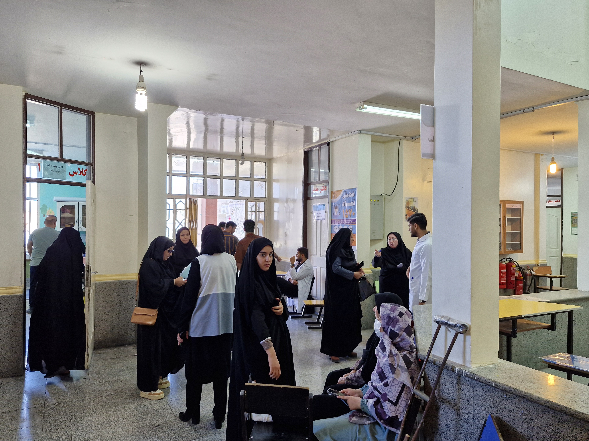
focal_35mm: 24
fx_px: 408
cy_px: 222
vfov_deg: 56.8
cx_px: 284
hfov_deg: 71.6
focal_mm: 5.54
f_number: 1.8
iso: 250
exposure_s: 1/180
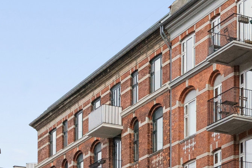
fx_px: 847
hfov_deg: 15.2
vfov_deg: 11.2
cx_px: 414
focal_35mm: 121
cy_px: 165
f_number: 6.3
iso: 400
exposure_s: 1/800
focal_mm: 18
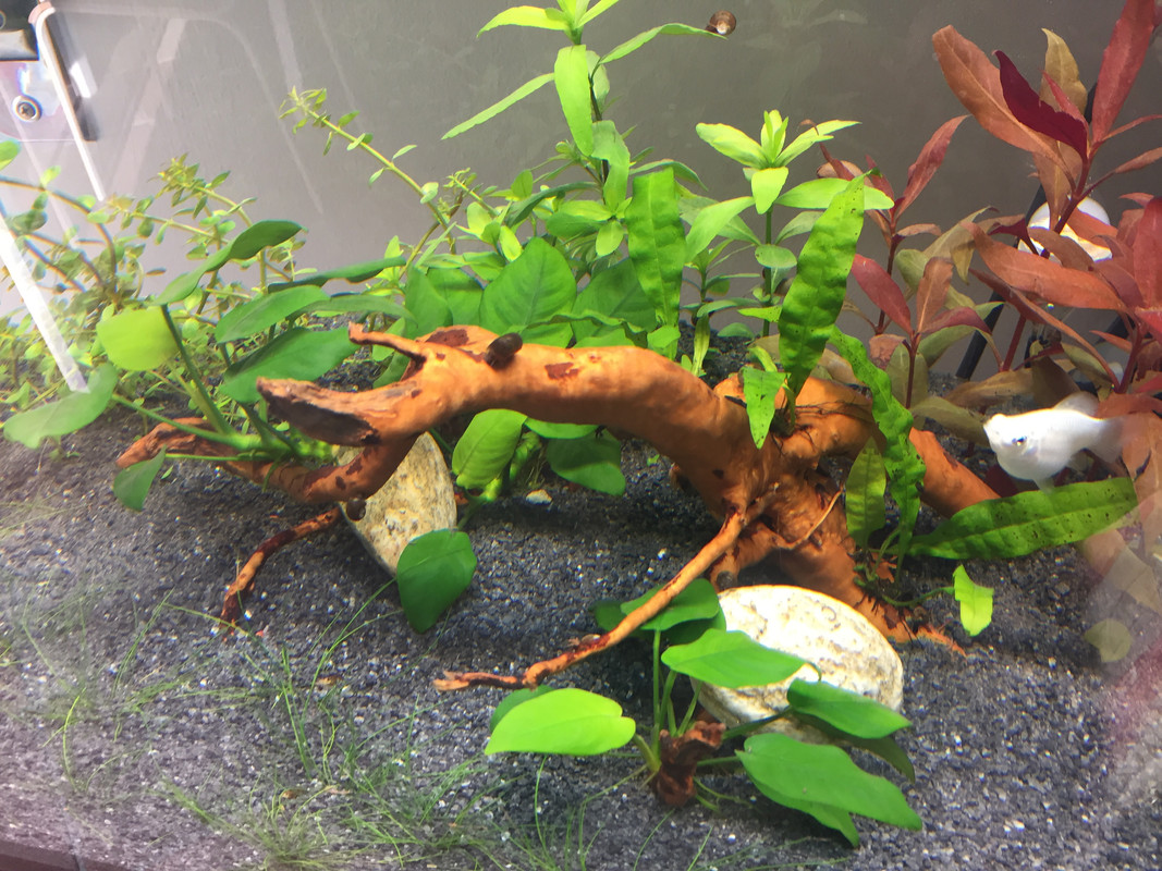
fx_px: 973
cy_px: 436
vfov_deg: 48.2
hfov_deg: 61.7
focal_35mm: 29
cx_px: 581
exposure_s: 1/33
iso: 40
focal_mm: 4.15
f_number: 2.2
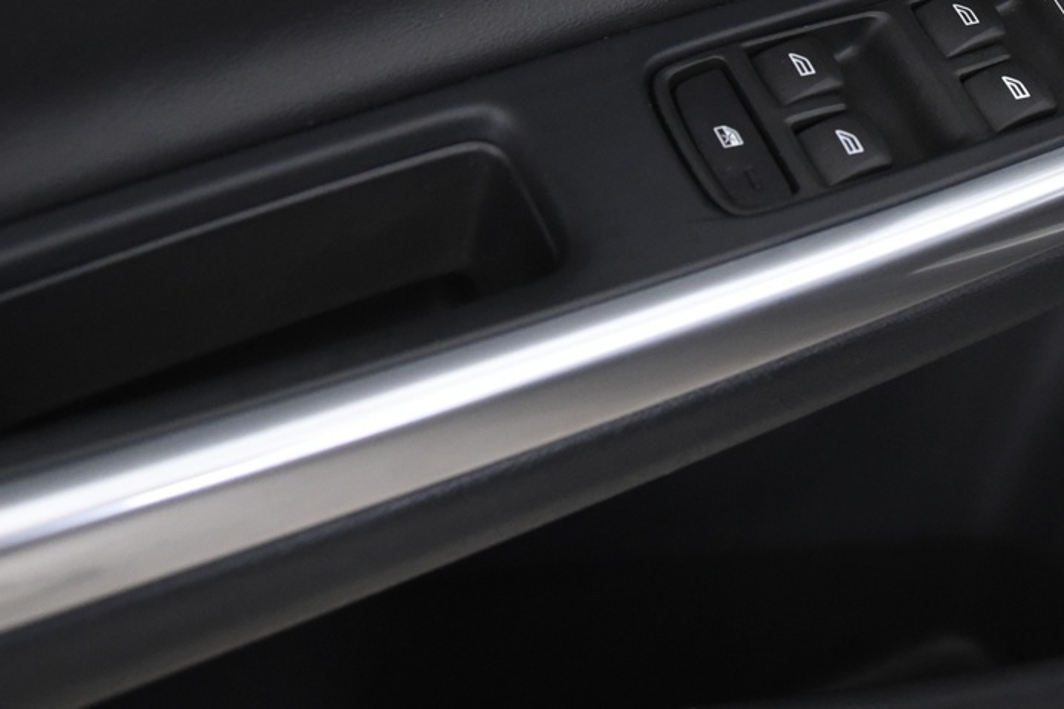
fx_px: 2335
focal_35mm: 79
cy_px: -44
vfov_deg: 16.8
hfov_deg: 24.6
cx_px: 1028
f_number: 4
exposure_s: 1/30
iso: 4000
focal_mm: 35
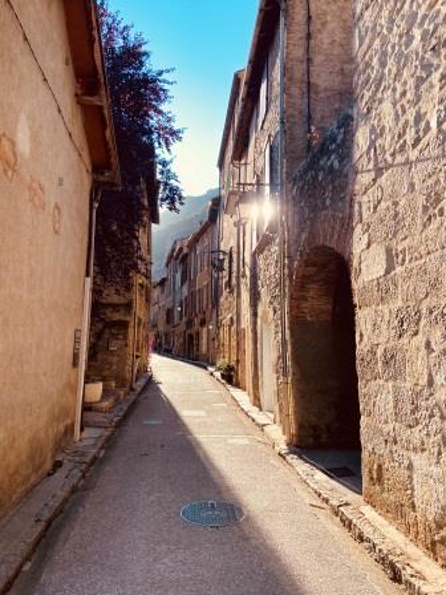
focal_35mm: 26
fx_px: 447
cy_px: 298
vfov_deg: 67.3
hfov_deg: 53.1
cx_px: 223
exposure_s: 1/654
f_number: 1.8
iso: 32
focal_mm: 4.25
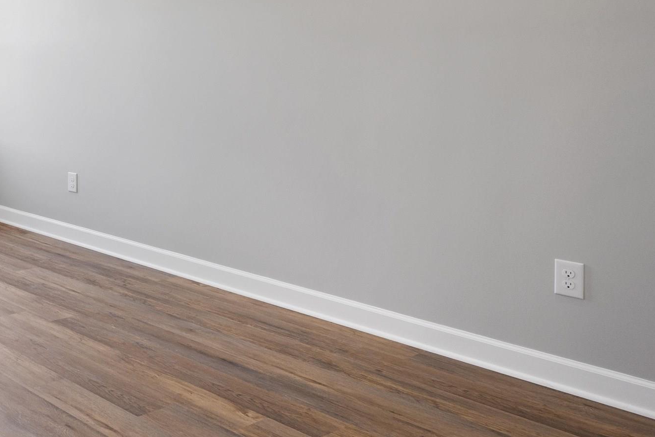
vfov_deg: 34.1
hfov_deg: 40.3
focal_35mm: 37
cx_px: -89
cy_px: 50
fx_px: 673
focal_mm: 16
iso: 1000
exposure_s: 1/50
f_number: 6.3
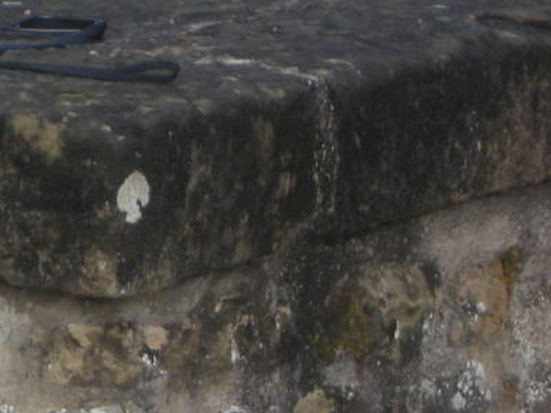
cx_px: -158
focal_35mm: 278
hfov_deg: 7.1
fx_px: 4424
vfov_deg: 5.3
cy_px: 141
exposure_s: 1/120
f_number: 5.4
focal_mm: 17.4
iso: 122
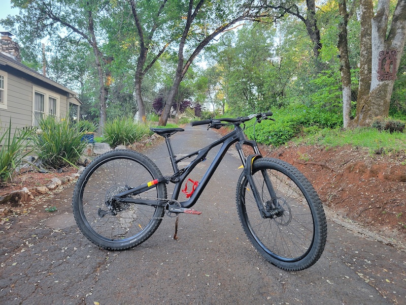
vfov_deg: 53.1
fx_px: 305
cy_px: 152
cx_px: 203
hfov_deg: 67.3
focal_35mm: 26
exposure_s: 1/120
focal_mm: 5.4
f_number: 1.8
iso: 200
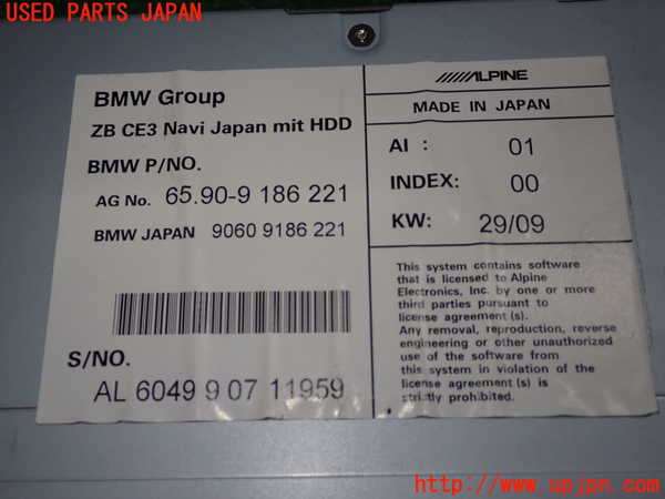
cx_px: 332
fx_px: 788
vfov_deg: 35.1
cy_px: 250
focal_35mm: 41
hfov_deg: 45.8
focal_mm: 7.31
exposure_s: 1/80
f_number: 2.8
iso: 100
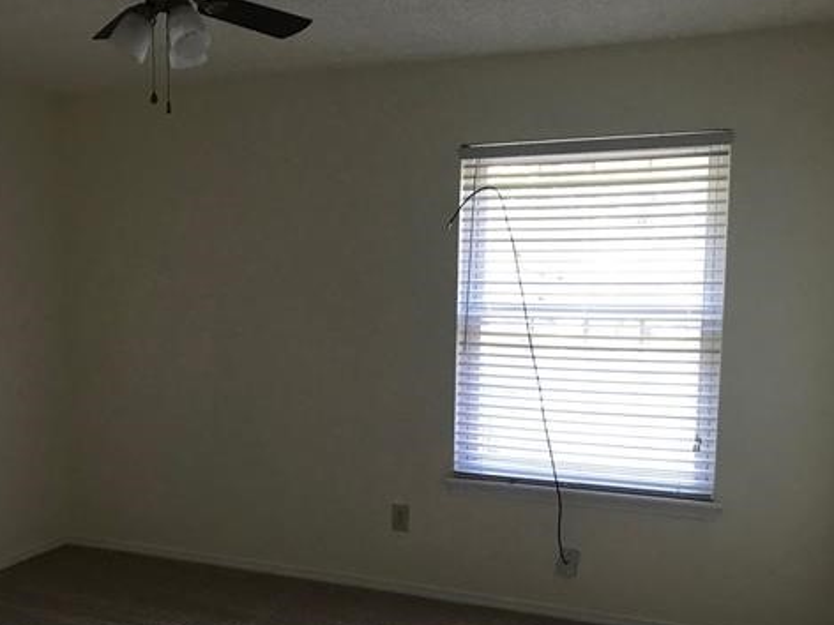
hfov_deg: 48.8
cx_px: 355
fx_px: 916
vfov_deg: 37.6
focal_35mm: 38
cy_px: 367
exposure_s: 1/15
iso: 40
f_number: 1.8
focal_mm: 3.99
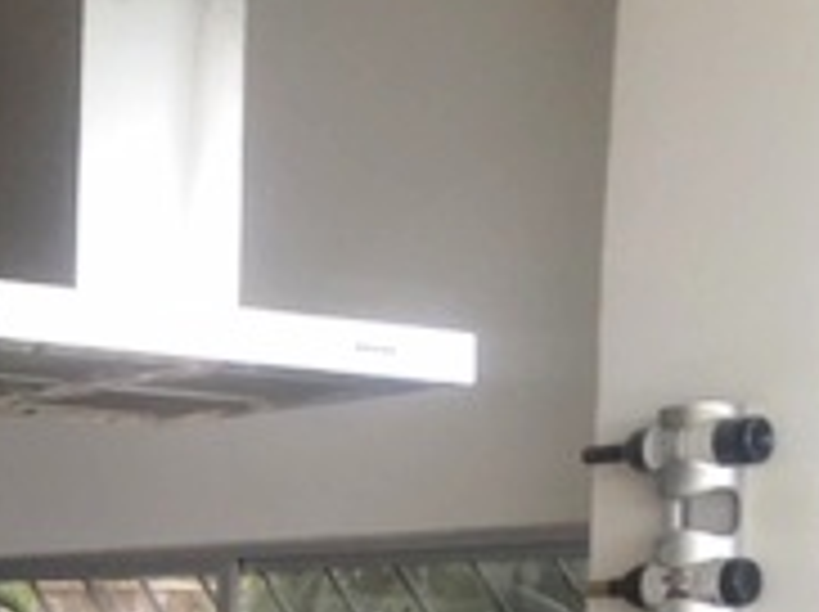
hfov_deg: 17.0
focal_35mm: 102
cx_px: -490
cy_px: 806
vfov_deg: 13.9
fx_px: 2410
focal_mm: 4.15
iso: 40
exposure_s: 1/120
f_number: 2.2
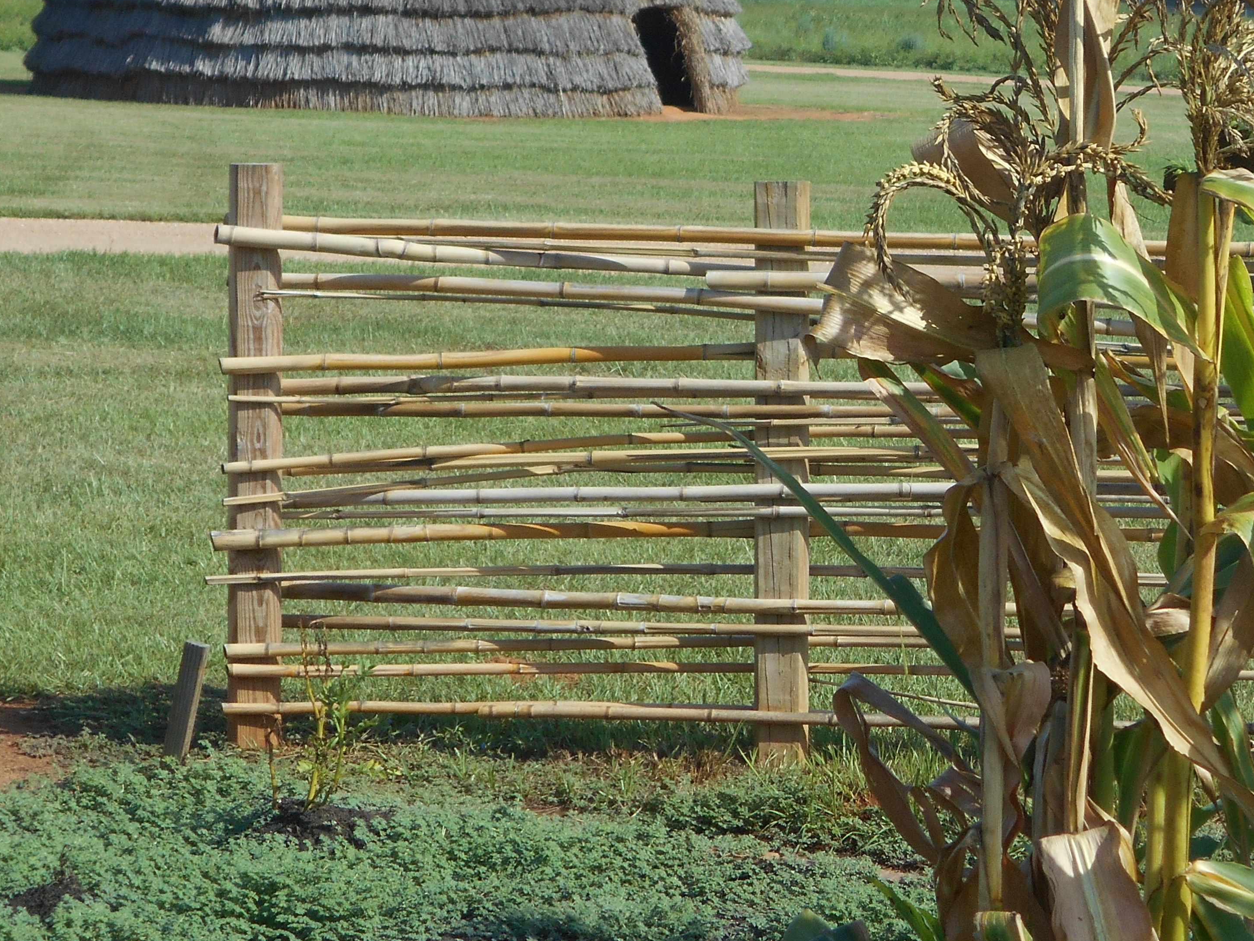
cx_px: 875
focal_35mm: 134
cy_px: 138
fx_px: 4854
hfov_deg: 14.7
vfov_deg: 11.0
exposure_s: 1/400
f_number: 5.8
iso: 80
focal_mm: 13.5
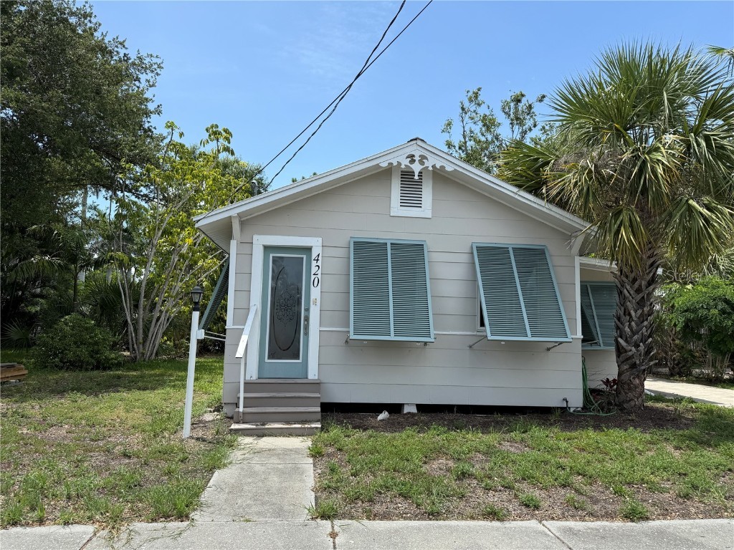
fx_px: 509
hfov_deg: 71.6
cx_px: 367
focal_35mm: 24
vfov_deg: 56.8
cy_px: 275
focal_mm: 6.76
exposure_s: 1/3145
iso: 80
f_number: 1.78
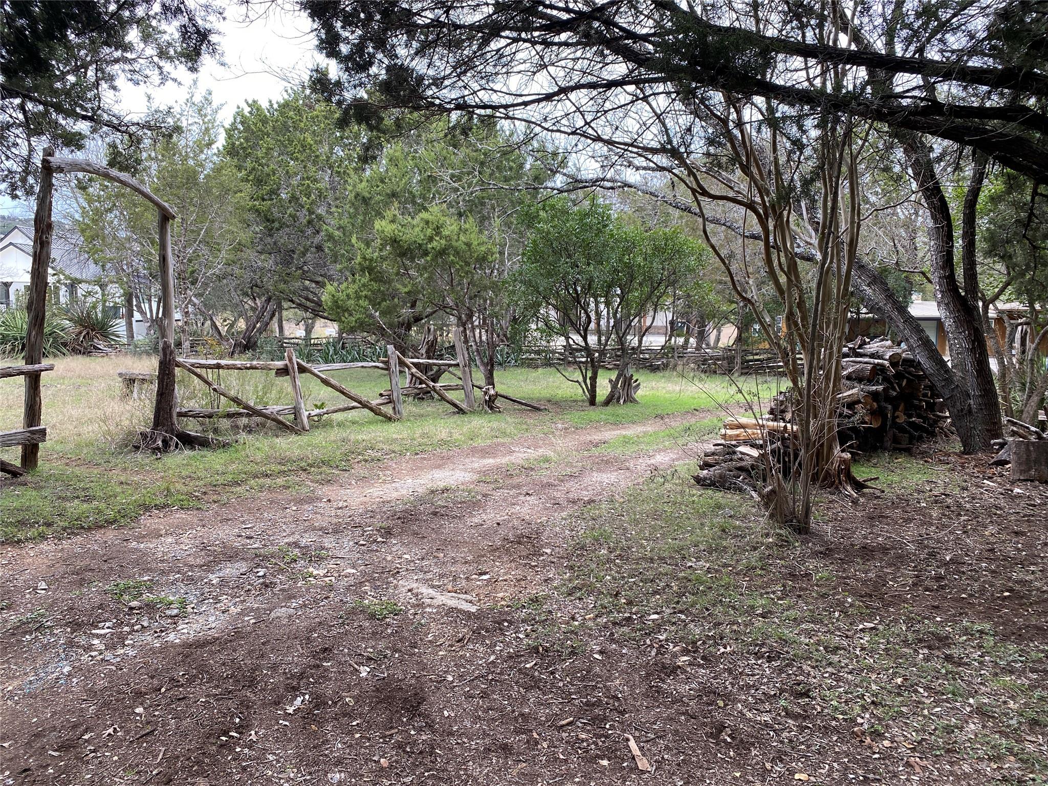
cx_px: 524
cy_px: 393
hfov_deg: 67.3
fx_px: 787
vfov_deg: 53.1
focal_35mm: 26
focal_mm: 4.25
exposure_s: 1/122
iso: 64
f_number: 1.8
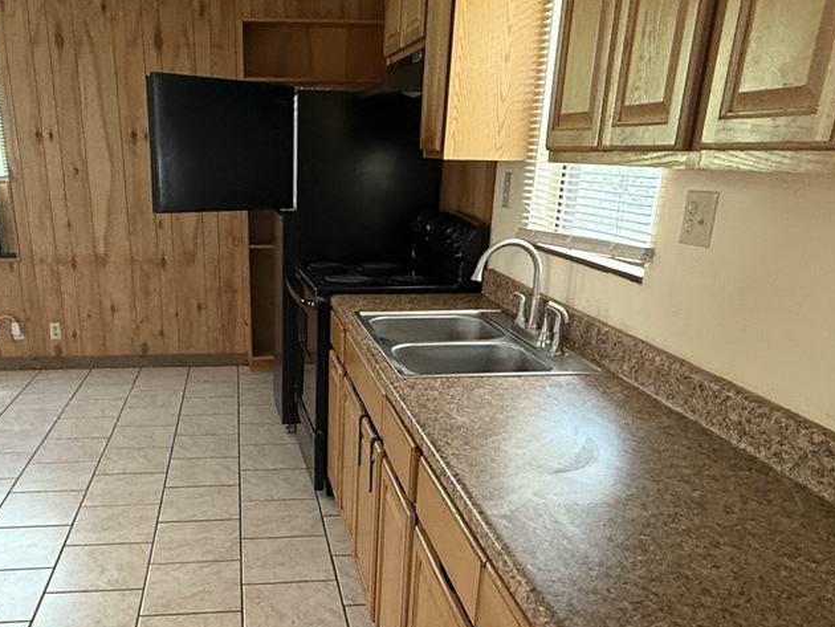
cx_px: 322
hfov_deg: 56.2
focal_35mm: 32
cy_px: 451
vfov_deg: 43.1
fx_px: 772
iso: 400
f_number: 2.2
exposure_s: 1/60
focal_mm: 2.22
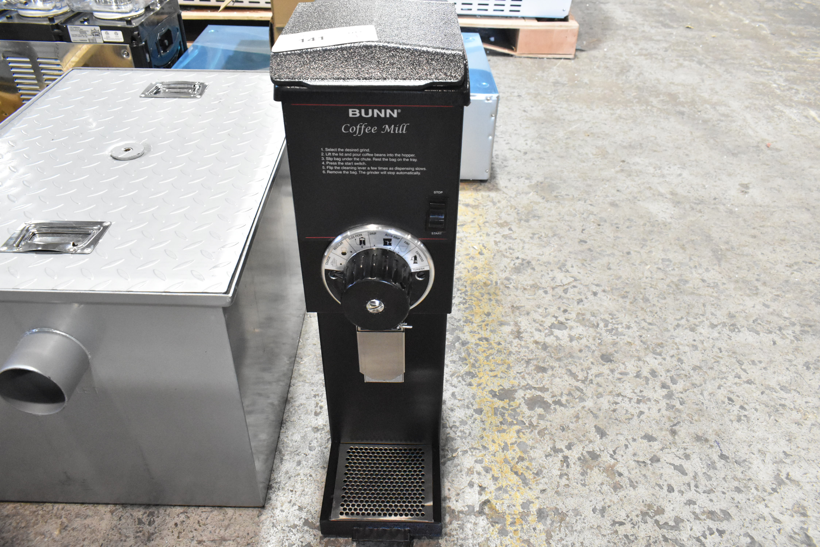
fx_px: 615
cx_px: 410
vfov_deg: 48.0
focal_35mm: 27
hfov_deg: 67.4
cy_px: 274
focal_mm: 18
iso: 6400
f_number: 7.1
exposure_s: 1/200
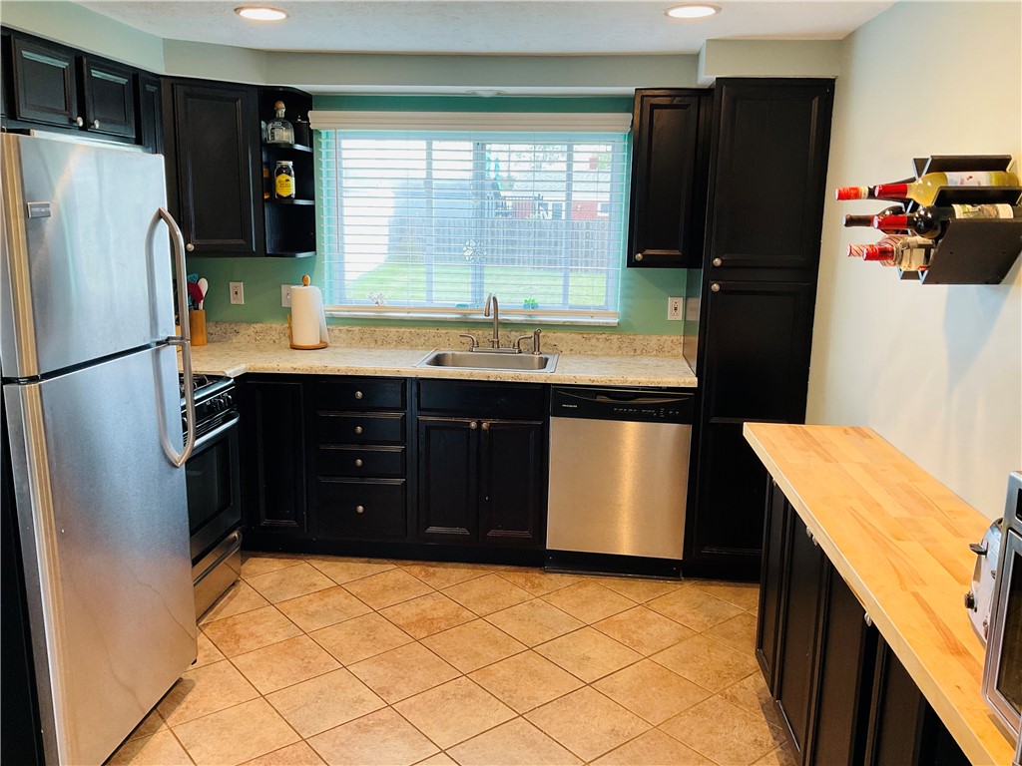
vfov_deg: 48.2
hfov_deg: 61.7
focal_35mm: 29
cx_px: 511
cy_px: 383
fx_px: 856
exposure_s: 1/60
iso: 50
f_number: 1.8
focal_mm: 3
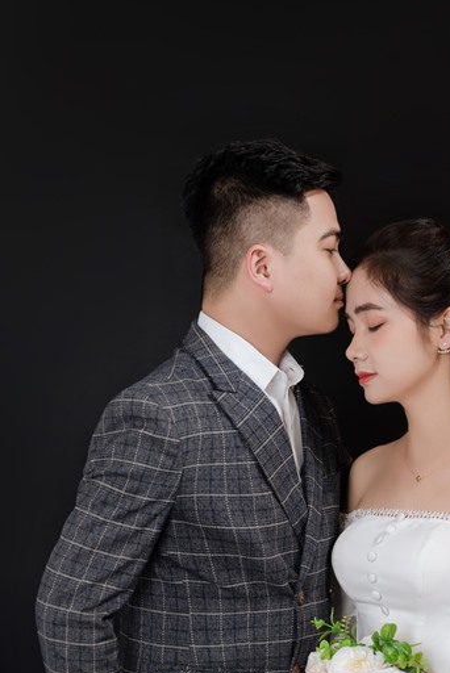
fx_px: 1581
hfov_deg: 16.2
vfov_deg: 23.8
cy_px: 490
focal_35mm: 84
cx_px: 282
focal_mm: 51.9
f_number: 3.2
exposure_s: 1/100
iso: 50
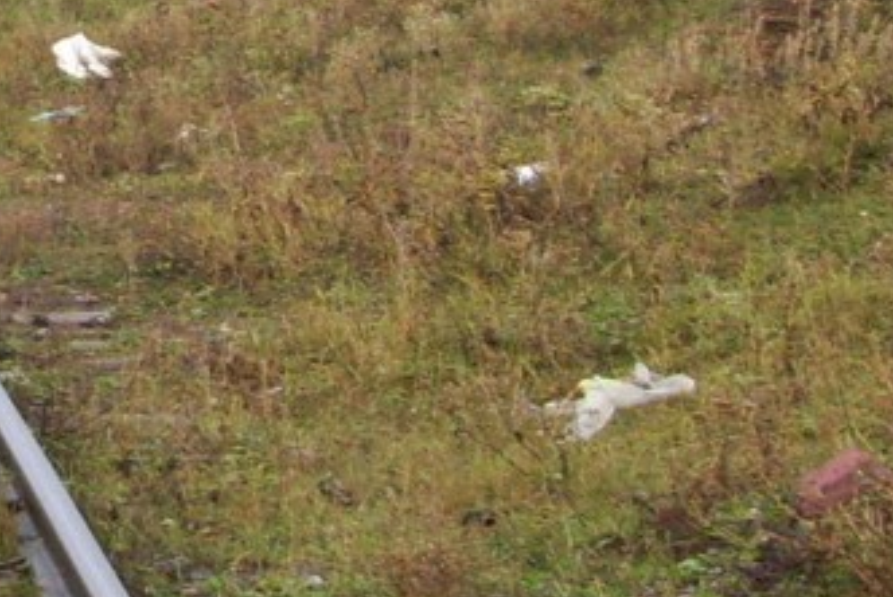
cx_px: 203
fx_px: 3947
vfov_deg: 8.6
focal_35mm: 159
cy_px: 20
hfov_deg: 12.9
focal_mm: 5.7
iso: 125
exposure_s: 1/40
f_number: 2.9
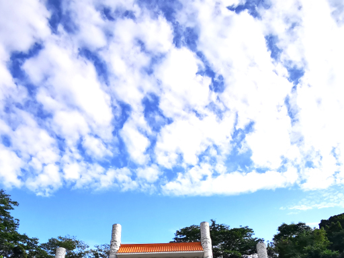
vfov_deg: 38.4
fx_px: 338
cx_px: 168
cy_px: 241
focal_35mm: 34
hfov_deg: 54.0
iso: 50
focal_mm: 2.26
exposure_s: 1/1570
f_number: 2.2
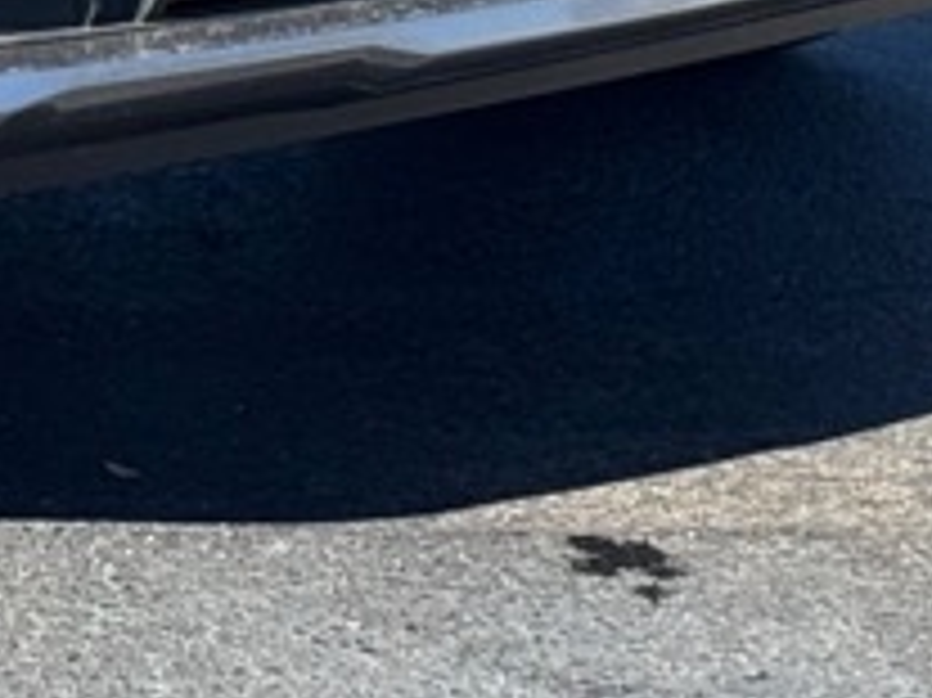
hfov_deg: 8.1
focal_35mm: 238
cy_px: -594
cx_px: -698
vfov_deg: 6.1
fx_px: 6404
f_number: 1.78
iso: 64
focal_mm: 6.76
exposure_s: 1/1458
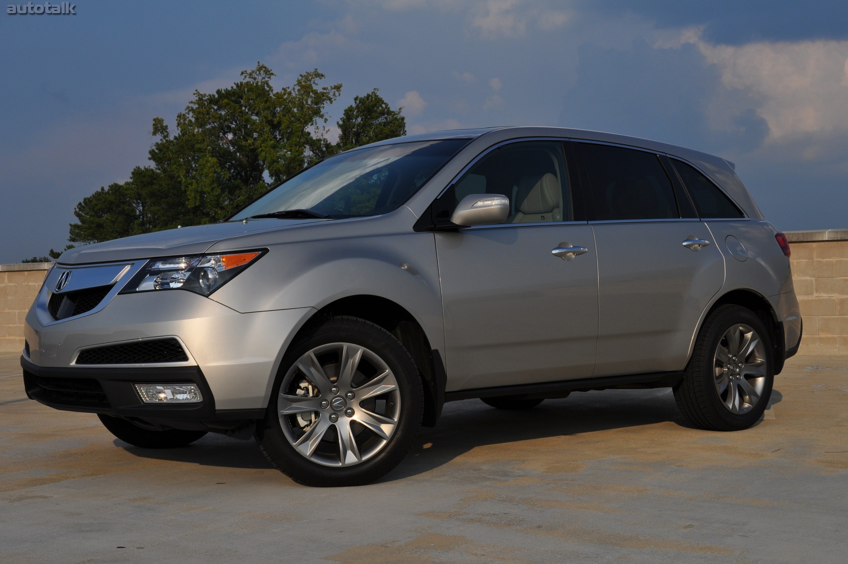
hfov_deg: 38.9
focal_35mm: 51
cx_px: 424
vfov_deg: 26.4
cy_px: 282
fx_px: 1200
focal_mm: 34
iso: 200
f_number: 11
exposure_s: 1/500
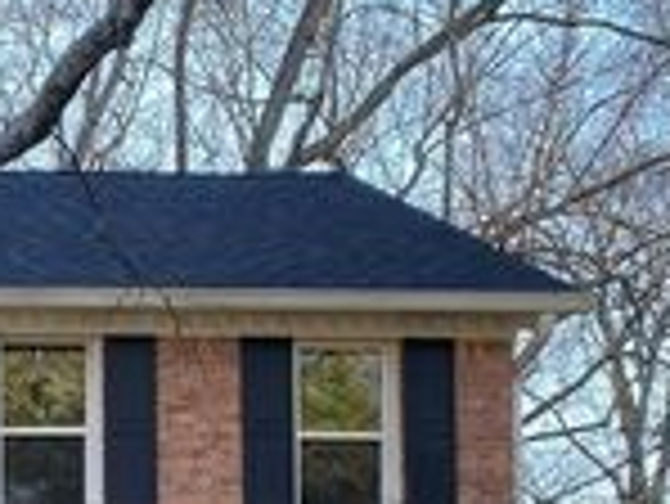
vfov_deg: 15.8
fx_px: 1685
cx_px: -270
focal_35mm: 87
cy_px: 722
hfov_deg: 20.1
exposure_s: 1/266
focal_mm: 4.25
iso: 32
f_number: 1.8
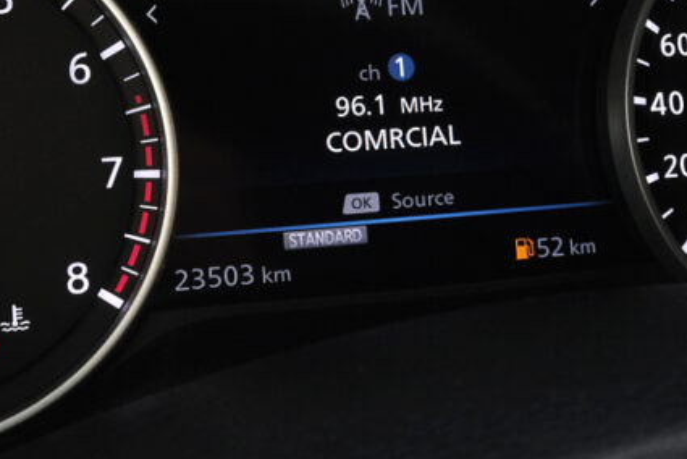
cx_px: 349
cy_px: 122
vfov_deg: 20.8
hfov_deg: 30.9
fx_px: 1241
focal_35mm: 65
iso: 2000
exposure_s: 1/100
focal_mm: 18.1
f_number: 9
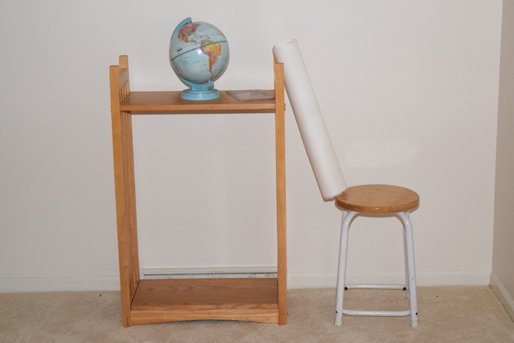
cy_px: 172
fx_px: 1028
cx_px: 257
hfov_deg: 28.1
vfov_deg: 18.9
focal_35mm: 72
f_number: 5.3
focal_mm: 48
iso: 3200
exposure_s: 1/60
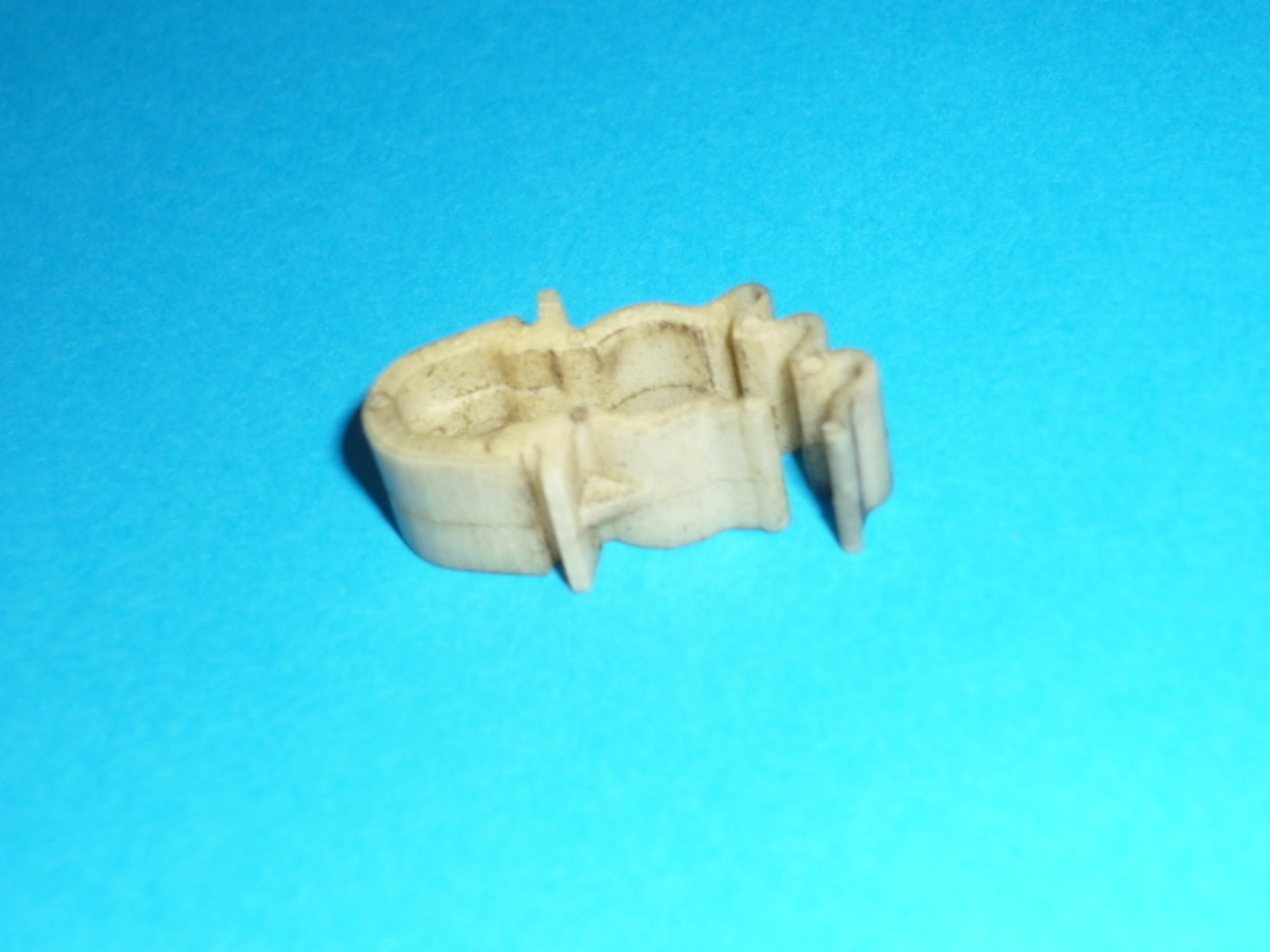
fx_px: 2715
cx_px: 635
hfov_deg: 26.3
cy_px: 476
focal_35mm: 74
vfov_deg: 19.9
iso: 100
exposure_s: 1/40
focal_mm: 8.6
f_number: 3.3
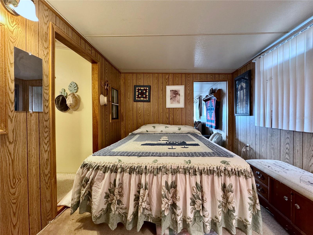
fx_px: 127
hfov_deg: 102.1
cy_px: 118
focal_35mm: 14
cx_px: 156
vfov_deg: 85.7
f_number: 2.2
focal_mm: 2.22
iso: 640
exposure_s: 1/60
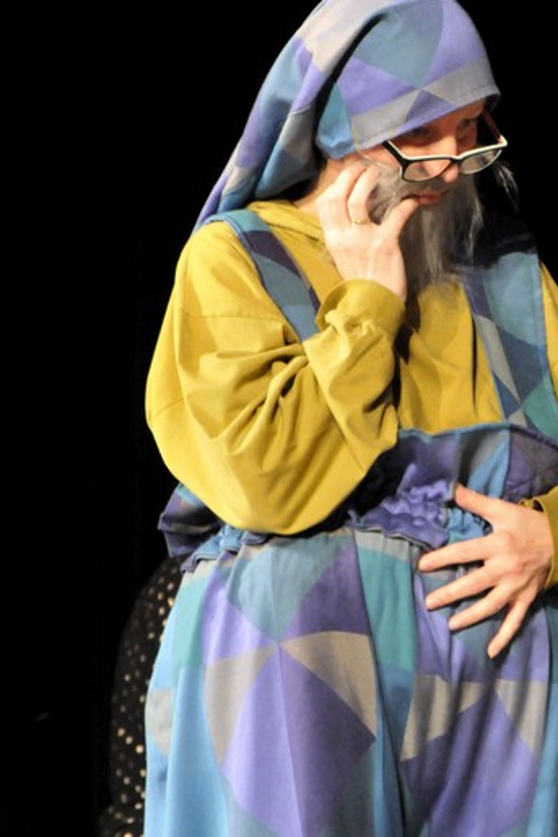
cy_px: 378
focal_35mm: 306
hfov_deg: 4.5
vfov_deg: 6.7
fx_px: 7108
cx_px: 566
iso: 2200
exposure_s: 1/30
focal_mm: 105
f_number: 5.6
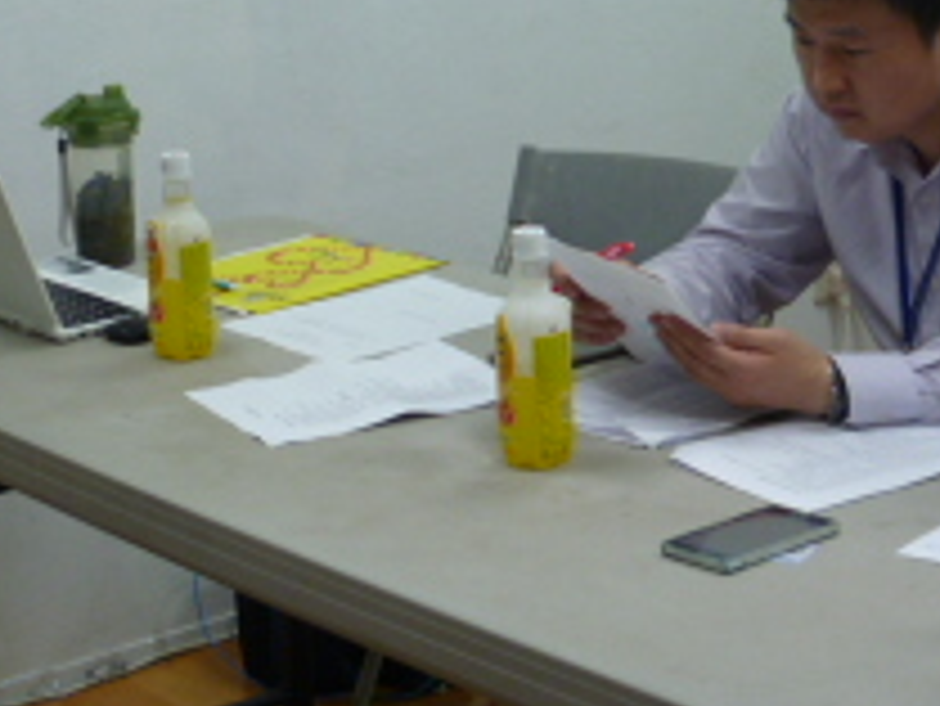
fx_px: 2581
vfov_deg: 15.5
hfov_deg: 20.5
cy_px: 166
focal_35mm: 95
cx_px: 292
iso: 100
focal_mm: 5.5
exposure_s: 1/30
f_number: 2.8
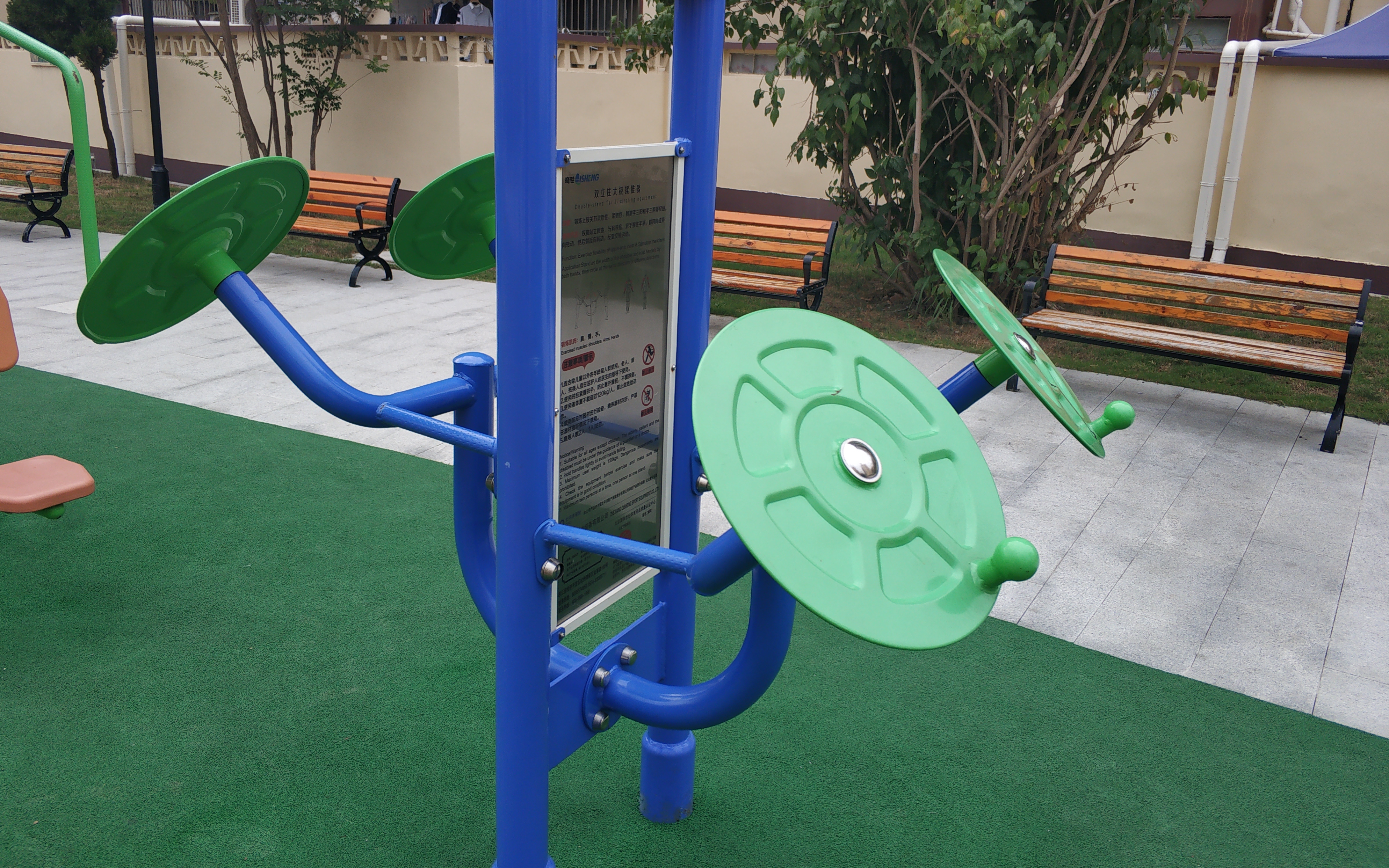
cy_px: 392
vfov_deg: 43.1
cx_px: 700
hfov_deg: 64.6
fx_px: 1098
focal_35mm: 29
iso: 100
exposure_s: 1/614
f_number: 1.8
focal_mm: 3.82
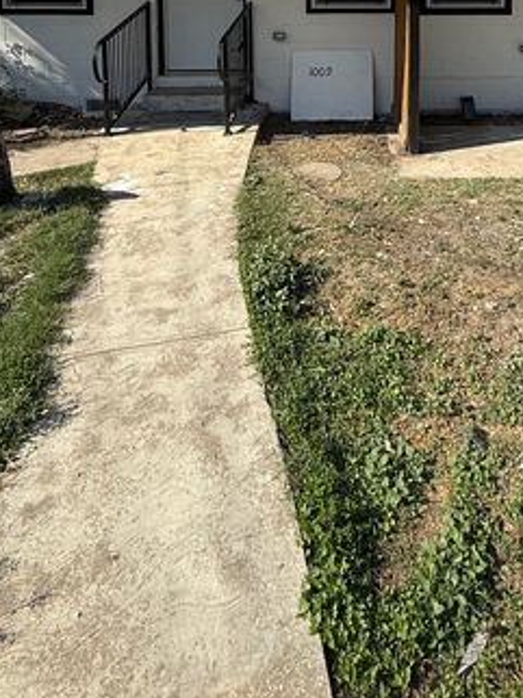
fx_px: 585
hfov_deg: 46.6
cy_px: 3
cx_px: 386
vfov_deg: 50.3
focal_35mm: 29
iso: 50
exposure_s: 1/1745
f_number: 2.2
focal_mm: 2.22
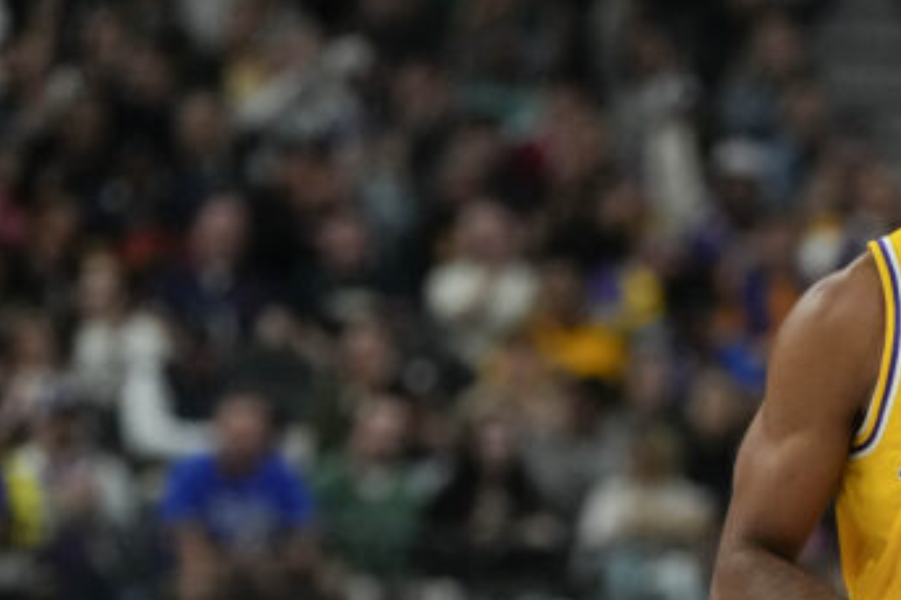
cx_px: 930
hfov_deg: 4.0
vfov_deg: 2.6
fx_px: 13008
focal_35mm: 520
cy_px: 909
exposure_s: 1/2000
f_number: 2.8
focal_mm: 149
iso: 4000
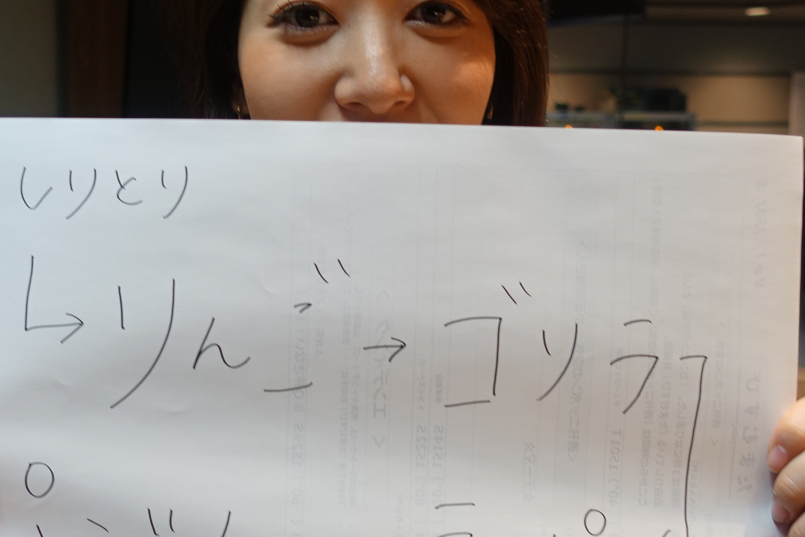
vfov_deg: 29.9
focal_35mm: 45
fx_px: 1006
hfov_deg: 43.5
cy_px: 267
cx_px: 353
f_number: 2.2
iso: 125
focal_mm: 8.8
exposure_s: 1/30
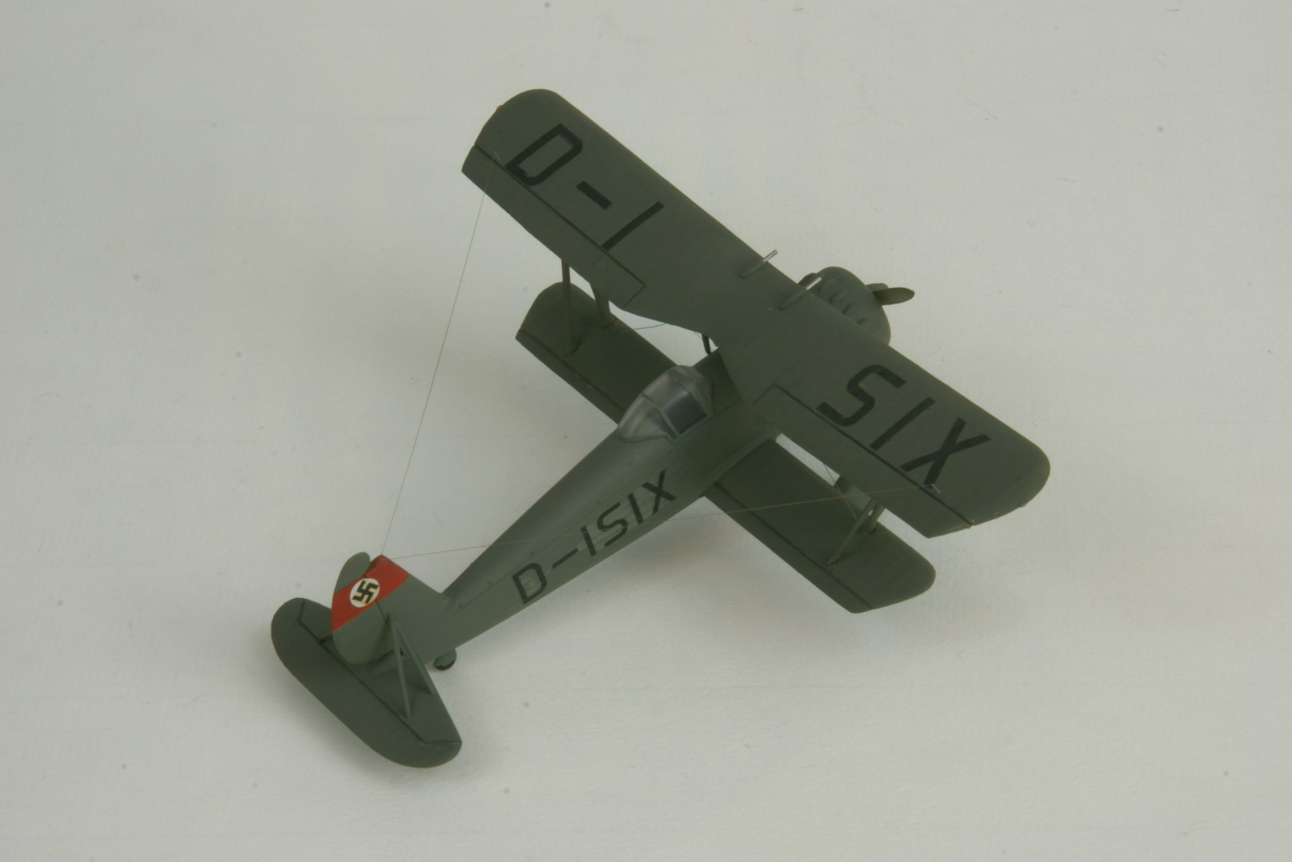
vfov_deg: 12.2
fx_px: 4037
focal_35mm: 112
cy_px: 431
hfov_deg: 18.2
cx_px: 646
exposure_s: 1.3
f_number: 36
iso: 80
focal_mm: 75
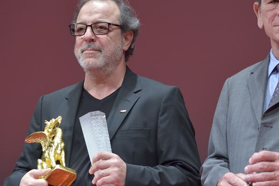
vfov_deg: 5.7
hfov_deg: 8.6
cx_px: 191
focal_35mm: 240
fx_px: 1861
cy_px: 70
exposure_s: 1/250
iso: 1600
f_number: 5.6
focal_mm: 140
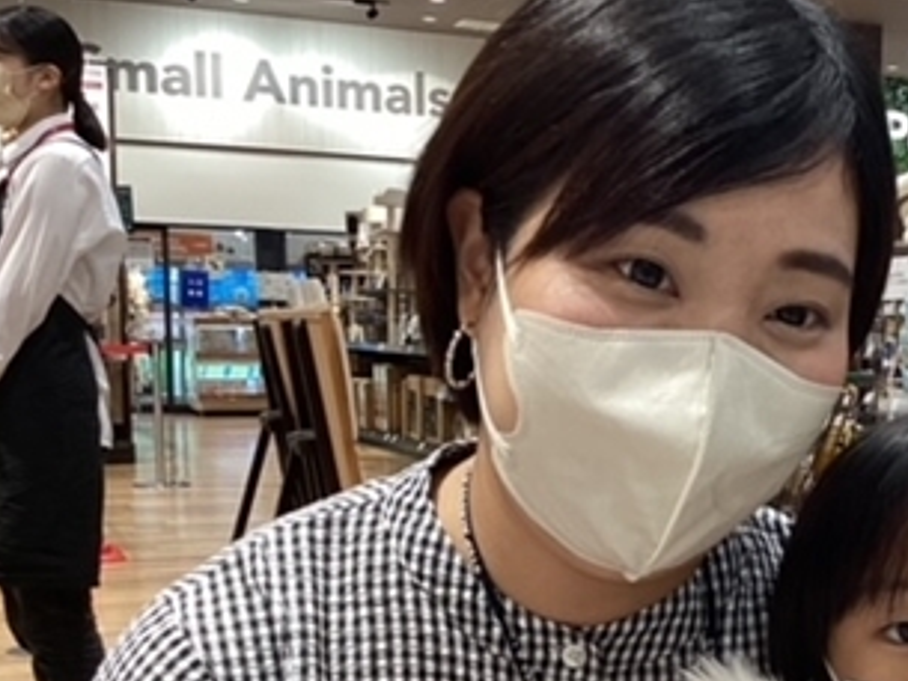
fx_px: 1601
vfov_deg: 23.8
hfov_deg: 30.8
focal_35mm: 61
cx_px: 747
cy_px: 520
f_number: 2.4
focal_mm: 3.3
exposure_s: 1/50
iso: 100
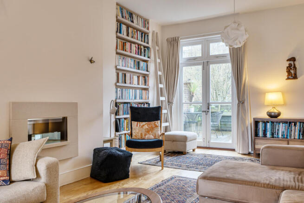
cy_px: 102
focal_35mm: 30
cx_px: 152
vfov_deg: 43.6
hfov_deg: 61.9
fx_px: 253
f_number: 8
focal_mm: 20
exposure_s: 1/2.5
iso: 100
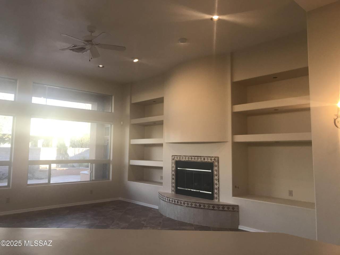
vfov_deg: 49.7
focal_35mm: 28
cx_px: 170
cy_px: 128
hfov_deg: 63.4
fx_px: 275
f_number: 1.8
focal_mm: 3.99
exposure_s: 1/60
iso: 25
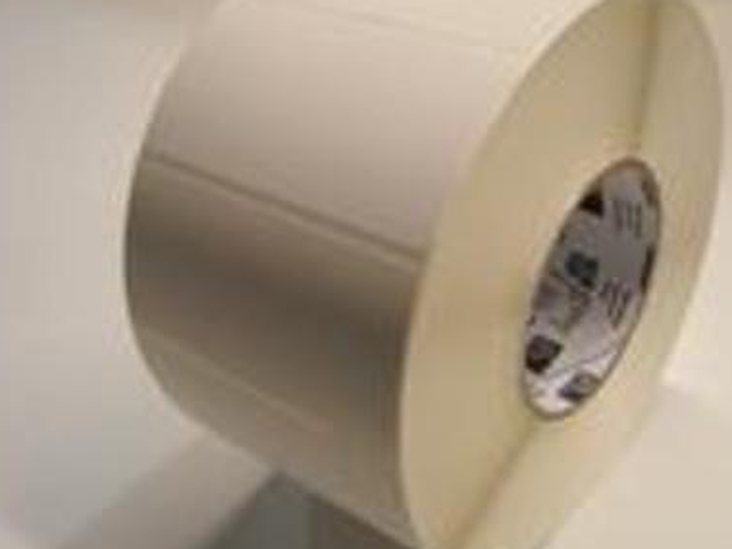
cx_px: 430
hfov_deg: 41.1
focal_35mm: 46
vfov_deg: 31.5
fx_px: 973
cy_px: 253
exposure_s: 1/60
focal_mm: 5.7
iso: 175
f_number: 2.8
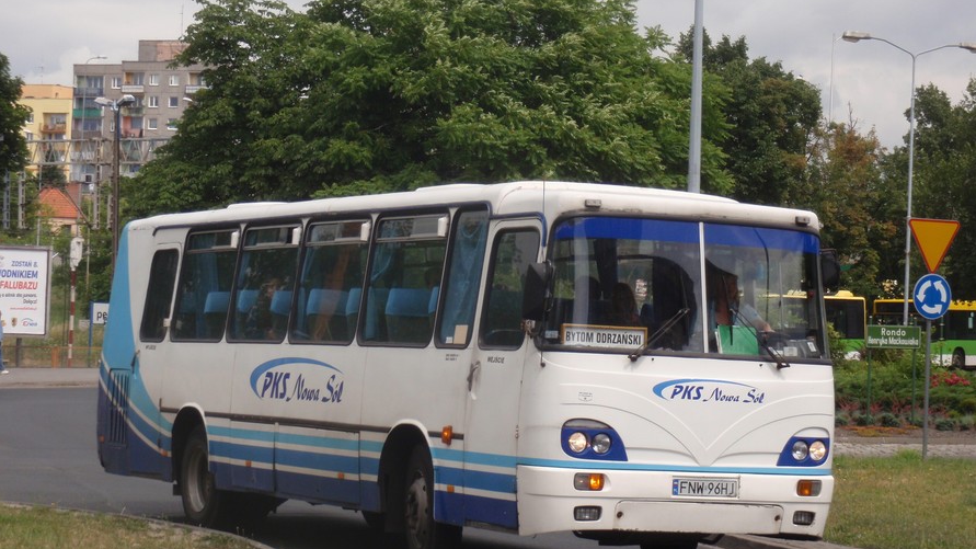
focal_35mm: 110
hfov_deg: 19.5
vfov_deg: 11.0
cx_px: 492
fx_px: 2847
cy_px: 276
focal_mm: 17.88
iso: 100
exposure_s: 1/500
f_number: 5.3
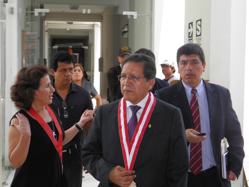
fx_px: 446
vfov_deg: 23.7
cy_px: 94
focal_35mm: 62
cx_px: 124
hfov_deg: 31.2
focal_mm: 11.2
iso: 100
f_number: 3.8
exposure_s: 1/80
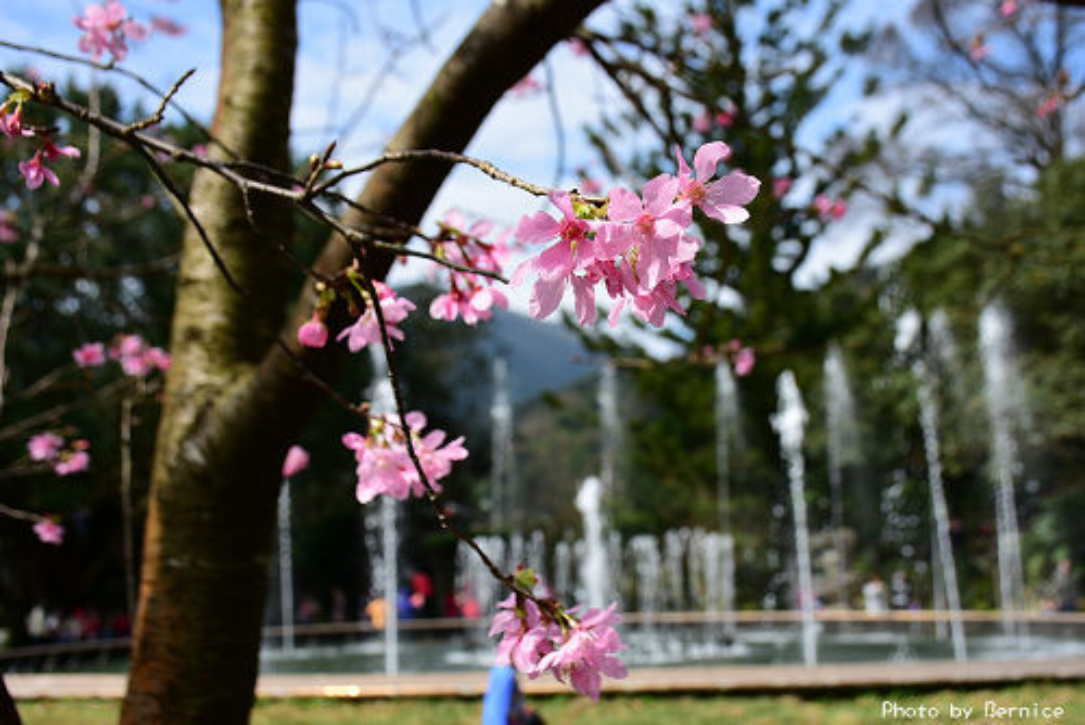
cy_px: 362
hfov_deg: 47.9
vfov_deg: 33.1
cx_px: 542
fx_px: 1221
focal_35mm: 40
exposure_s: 1/320
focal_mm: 27
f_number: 6.3
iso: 100
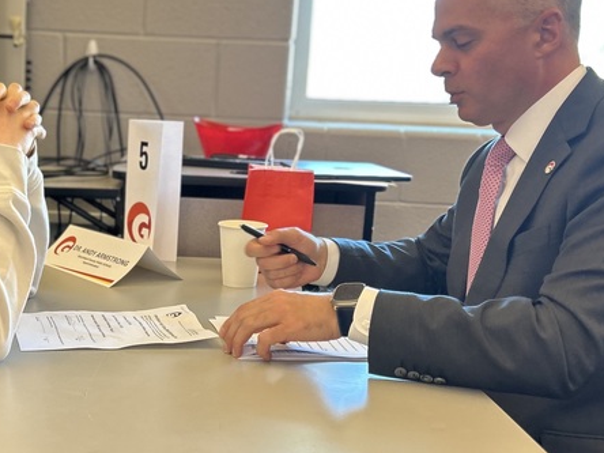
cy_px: 268
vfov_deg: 24.4
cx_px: 121
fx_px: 1047
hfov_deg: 31.4
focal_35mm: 60
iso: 100
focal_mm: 5.7
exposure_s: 1/60
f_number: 1.5
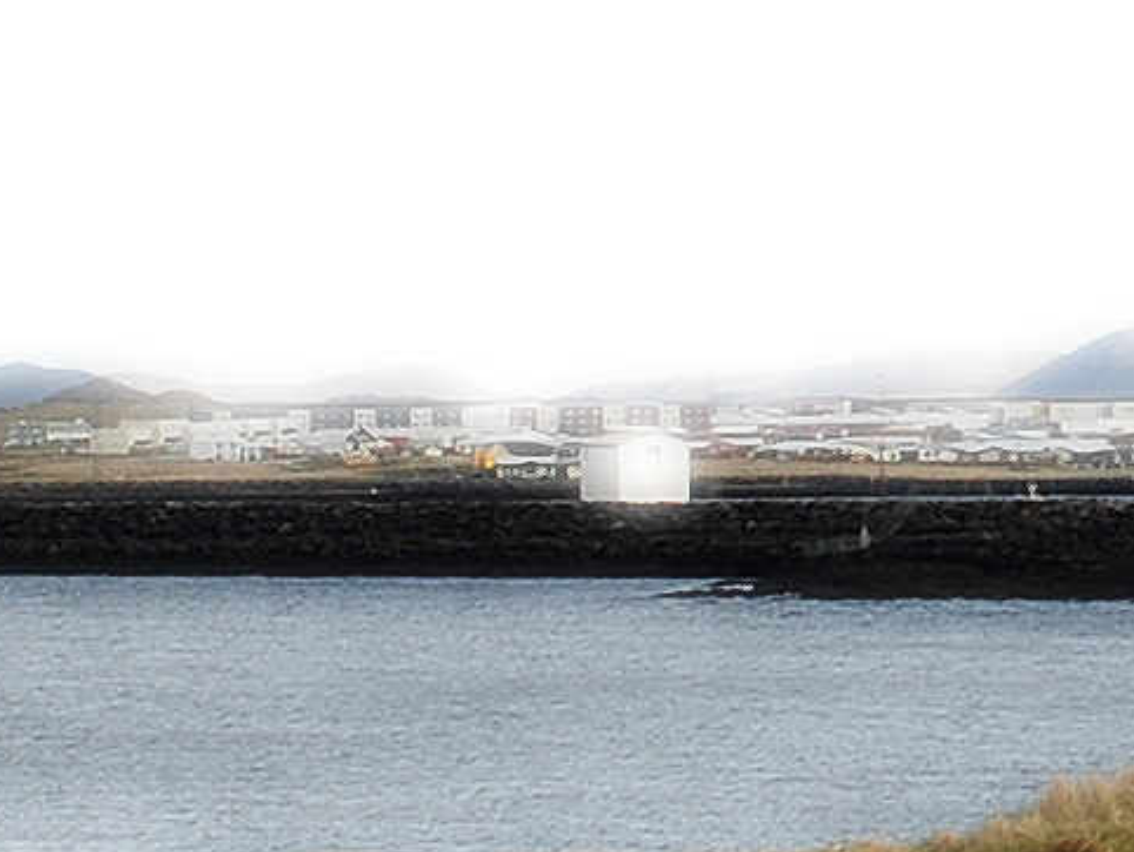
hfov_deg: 7.7
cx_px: 1416
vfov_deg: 5.8
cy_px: 332
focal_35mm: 255
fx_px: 8358
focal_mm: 22
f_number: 9
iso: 100
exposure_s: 1/100
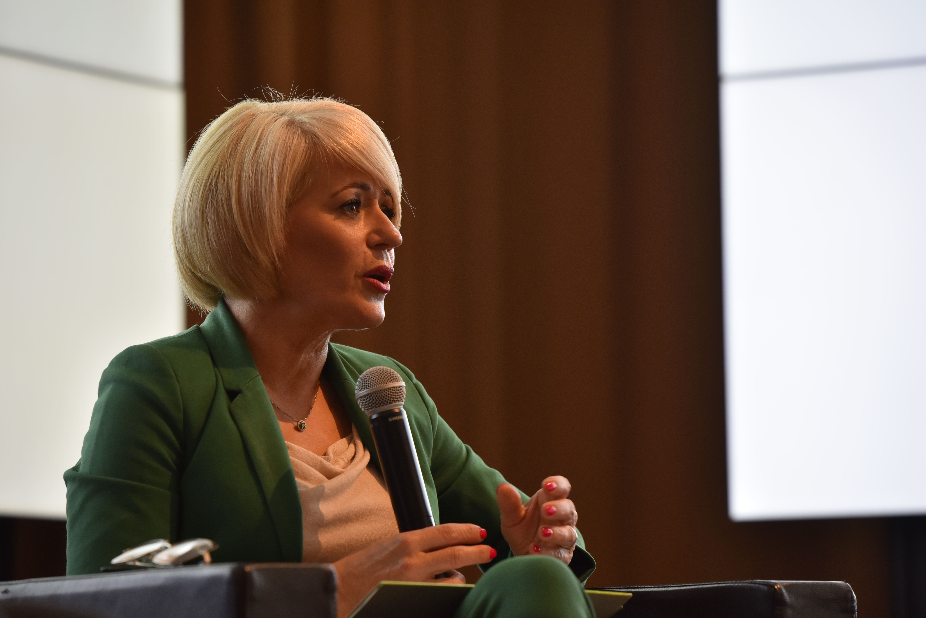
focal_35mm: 200
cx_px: 463
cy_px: 309
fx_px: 5146
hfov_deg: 10.3
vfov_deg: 6.9
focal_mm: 200
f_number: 4.5
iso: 1000
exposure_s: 1/100
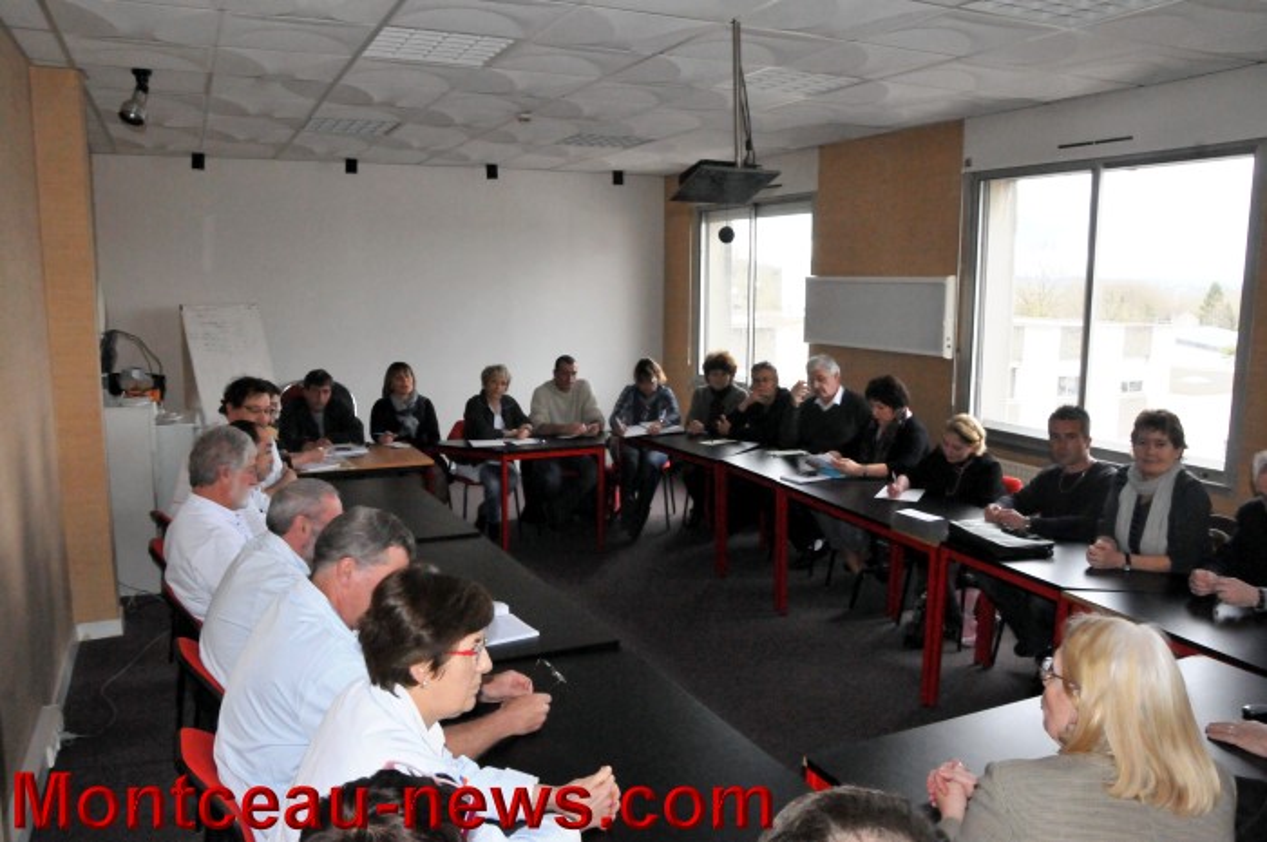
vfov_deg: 47.8
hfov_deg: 67.4
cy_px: 421
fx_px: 949
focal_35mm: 27
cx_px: 634
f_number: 10
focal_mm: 18
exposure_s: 1/250
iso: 3200
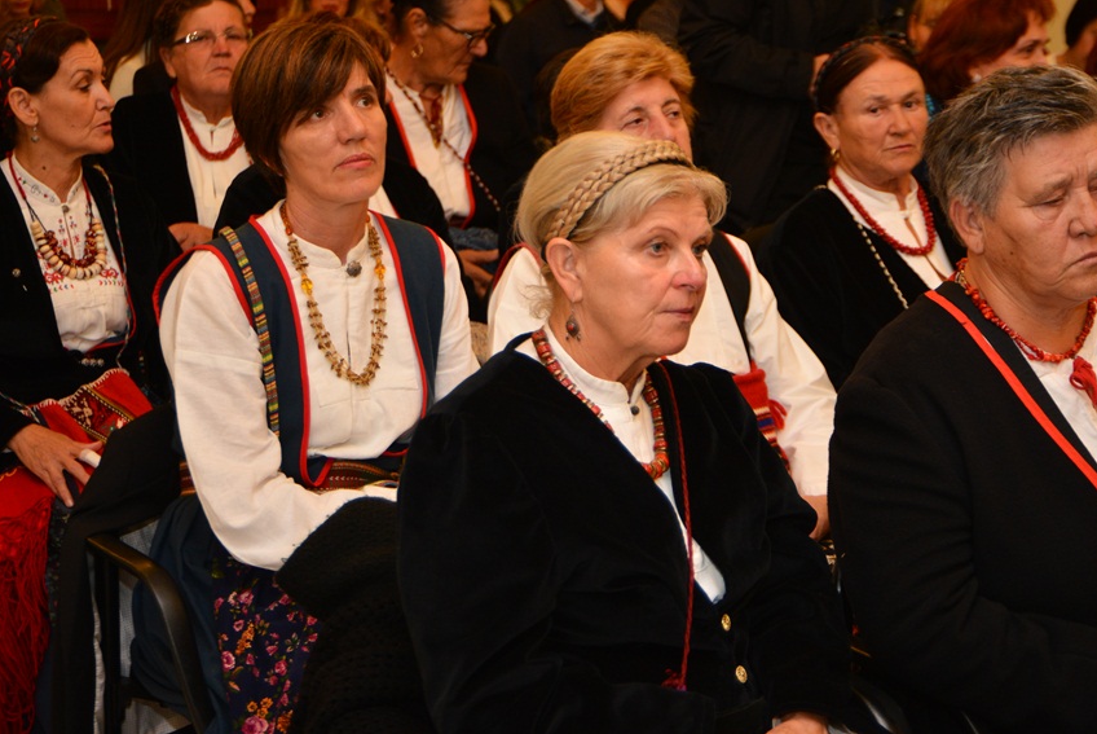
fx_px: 2135
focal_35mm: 70
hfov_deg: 28.8
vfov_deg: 19.5
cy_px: 359
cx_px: 620
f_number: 5
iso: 1250
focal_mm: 58
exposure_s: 1/125
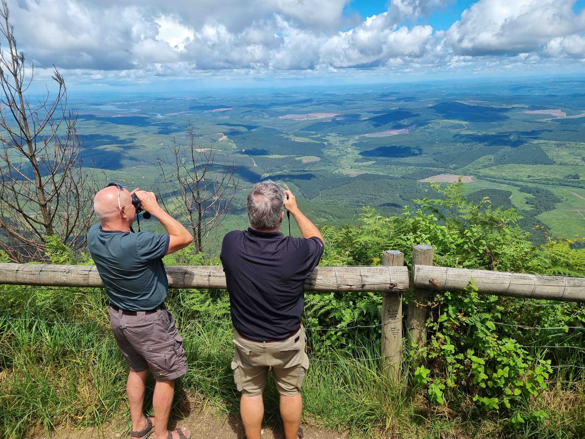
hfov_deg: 67.3
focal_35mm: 26
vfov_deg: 53.1
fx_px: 439
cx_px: 292
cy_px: 220
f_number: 1.8
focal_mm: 5.4
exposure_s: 1/2696
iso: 50
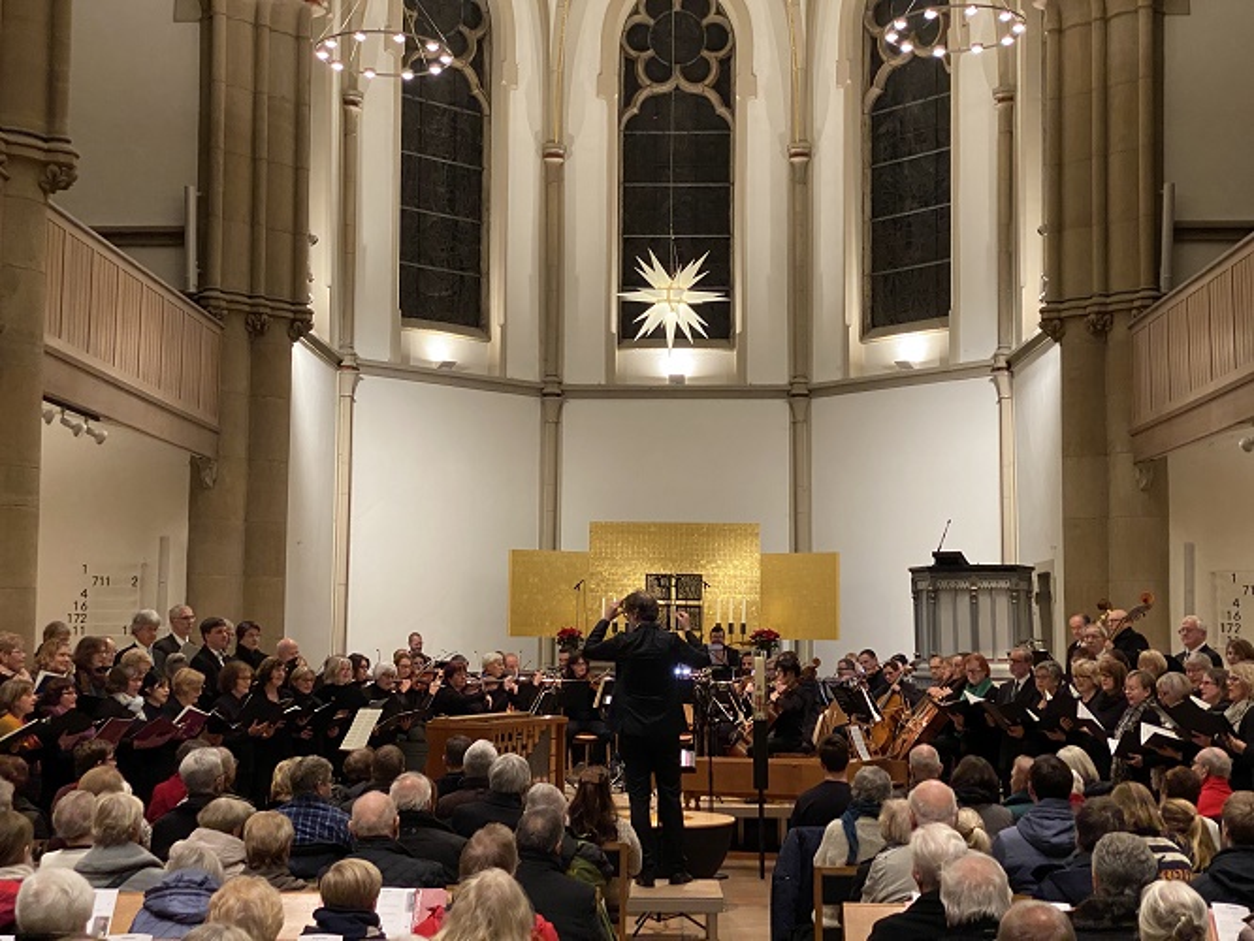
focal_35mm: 52
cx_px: 627
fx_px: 1884
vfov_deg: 28.1
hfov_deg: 36.8
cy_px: 470
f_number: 2
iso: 500
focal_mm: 6
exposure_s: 1/33
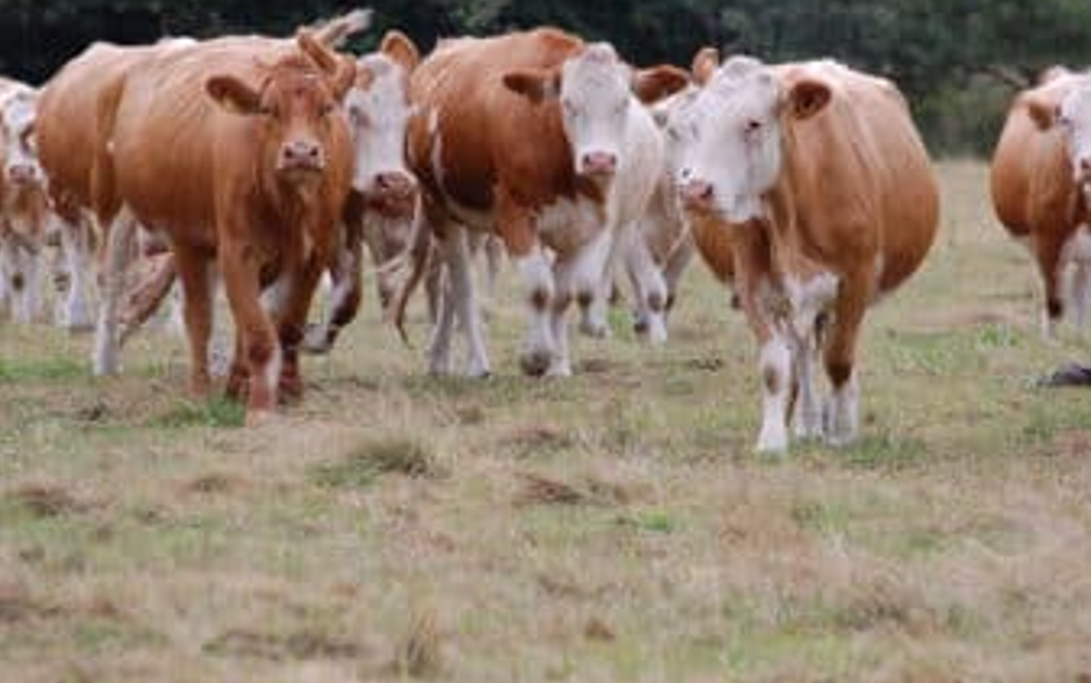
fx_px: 12755
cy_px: 201
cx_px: 512
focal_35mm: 429
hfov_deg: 4.9
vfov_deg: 3.1
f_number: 5.3
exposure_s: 1/800
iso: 400
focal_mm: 185
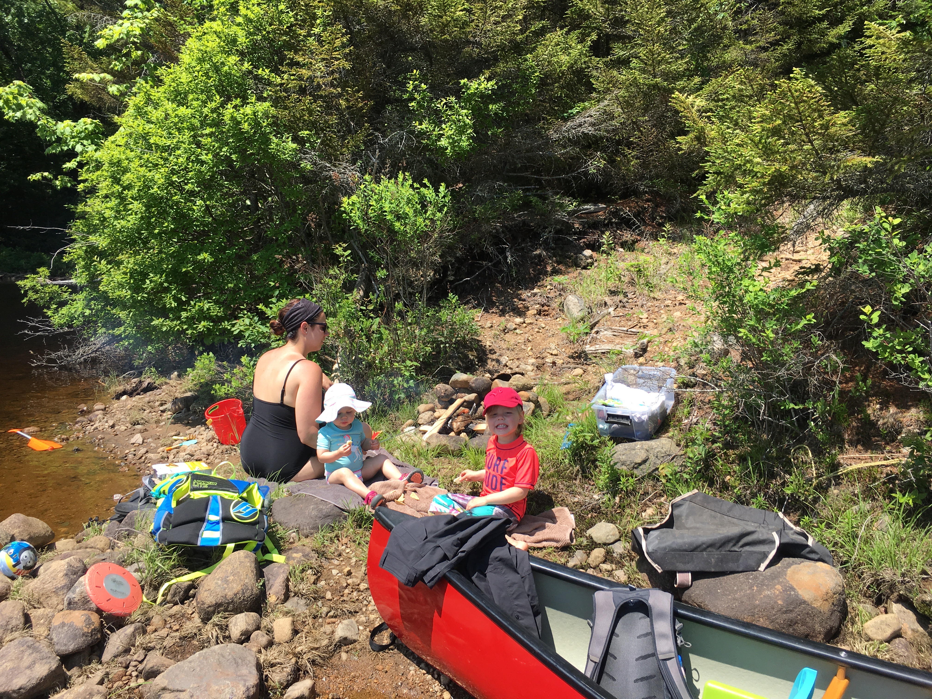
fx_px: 781
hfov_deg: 61.7
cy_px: 350
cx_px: 466
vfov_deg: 48.2
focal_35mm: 29
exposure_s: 1/916
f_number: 2.2
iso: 25
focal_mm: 4.15
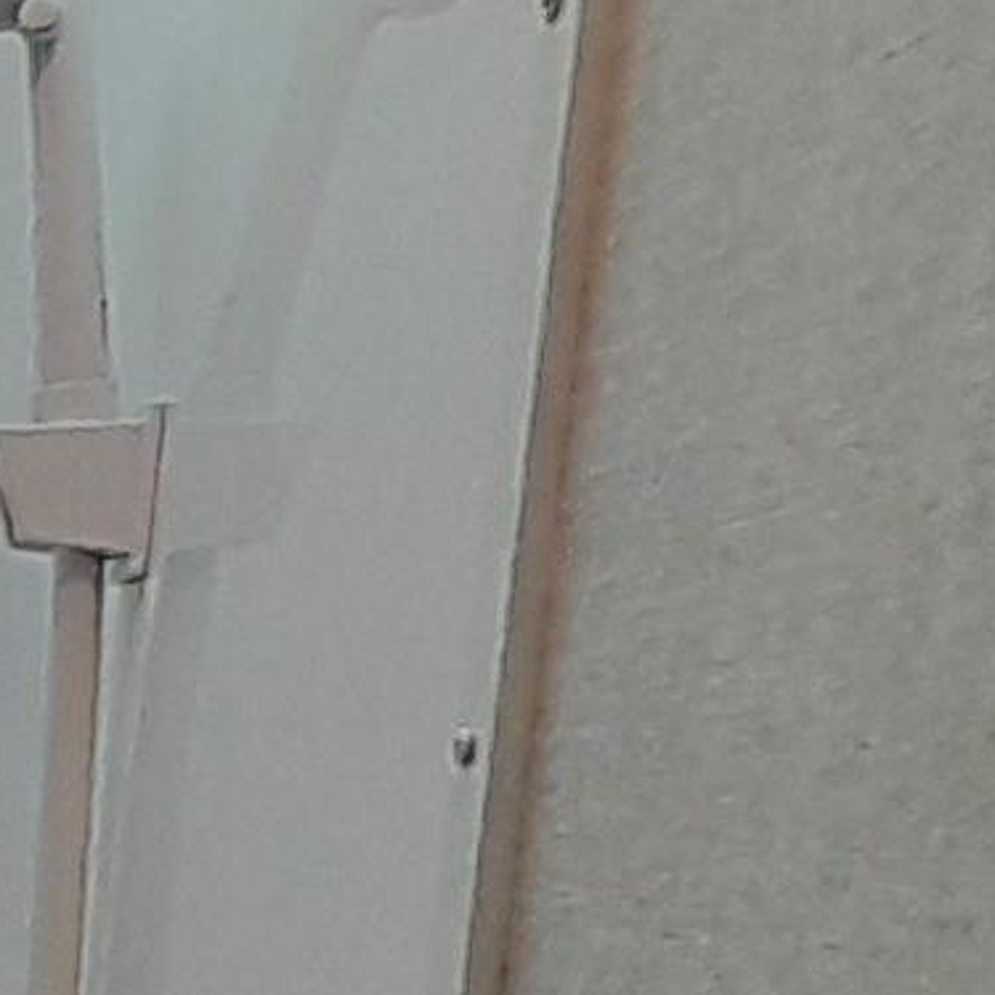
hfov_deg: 12.7
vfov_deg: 20.6
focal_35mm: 79
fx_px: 2569
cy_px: 1157
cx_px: -1735
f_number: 2.2
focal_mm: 1.13
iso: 50
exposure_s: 1/50
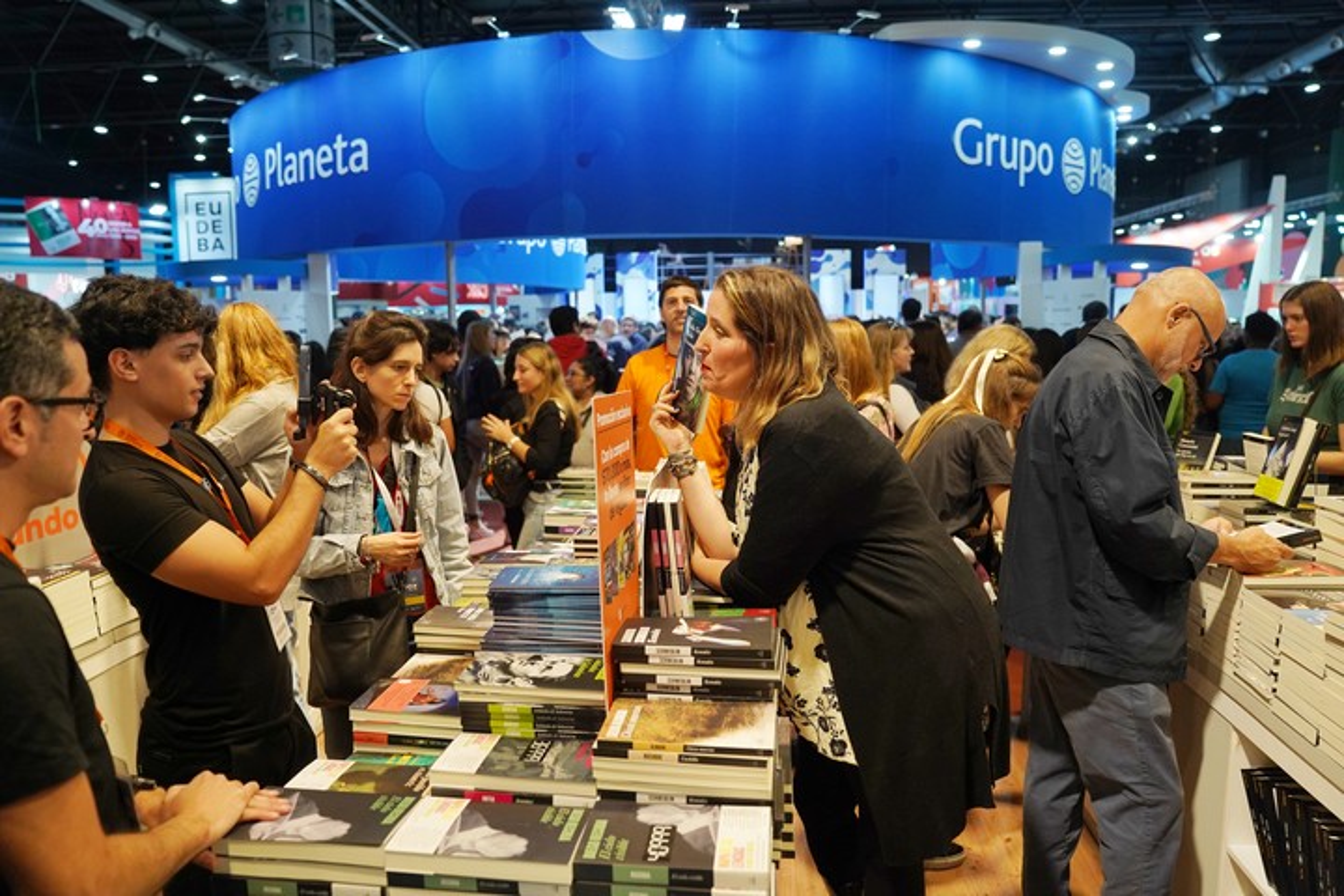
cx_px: 672
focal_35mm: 24
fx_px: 896
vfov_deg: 53.1
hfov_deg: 73.7
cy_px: 448
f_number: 2.8
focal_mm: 24
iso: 1600
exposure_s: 1/500
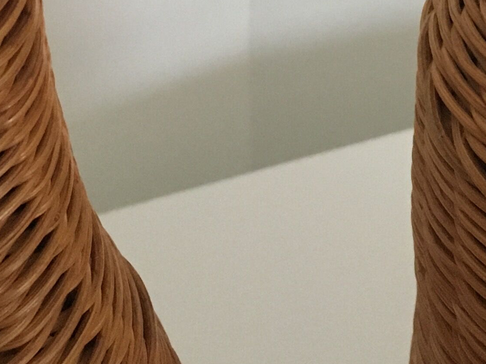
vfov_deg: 13.4
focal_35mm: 104
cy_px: -193
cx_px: 302
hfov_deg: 18.9
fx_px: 1460
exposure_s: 1/30
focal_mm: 4.15
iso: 200
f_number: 2.2
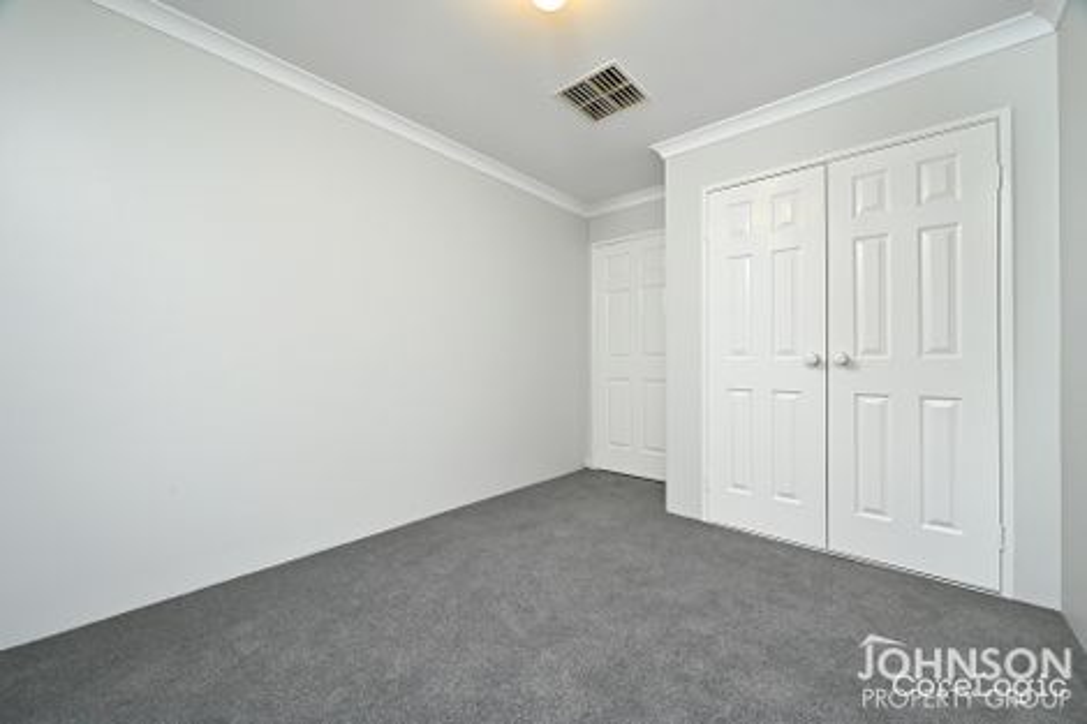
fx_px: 423
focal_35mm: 14
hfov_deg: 104.3
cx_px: 544
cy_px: 362
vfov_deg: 81.2
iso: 1100
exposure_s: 1/45
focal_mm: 14
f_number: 9.5
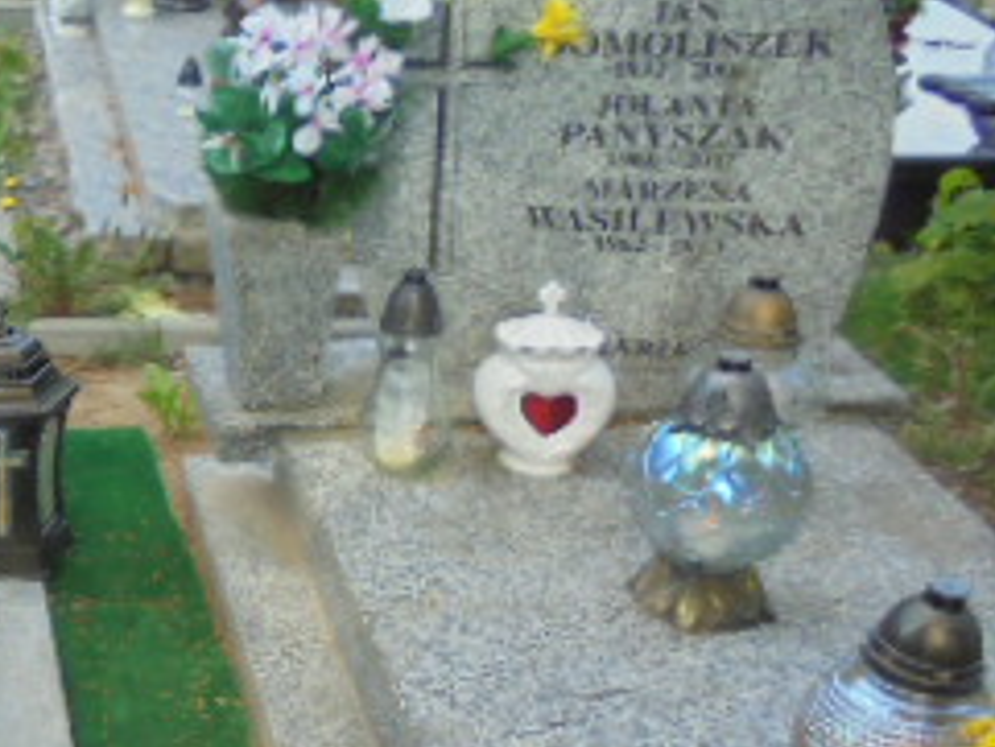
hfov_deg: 24.4
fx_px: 1984
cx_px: -322
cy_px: 425
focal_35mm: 69
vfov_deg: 21.3
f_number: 3.5
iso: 100
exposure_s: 1/160
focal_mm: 4.6
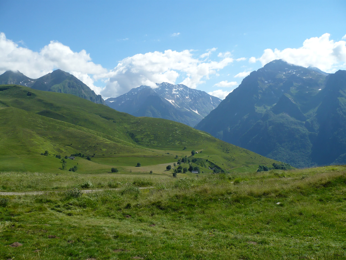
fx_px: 350
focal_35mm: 35
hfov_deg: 52.6
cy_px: 130
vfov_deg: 40.7
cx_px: 173
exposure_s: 1/200
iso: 100
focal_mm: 5.8
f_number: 8
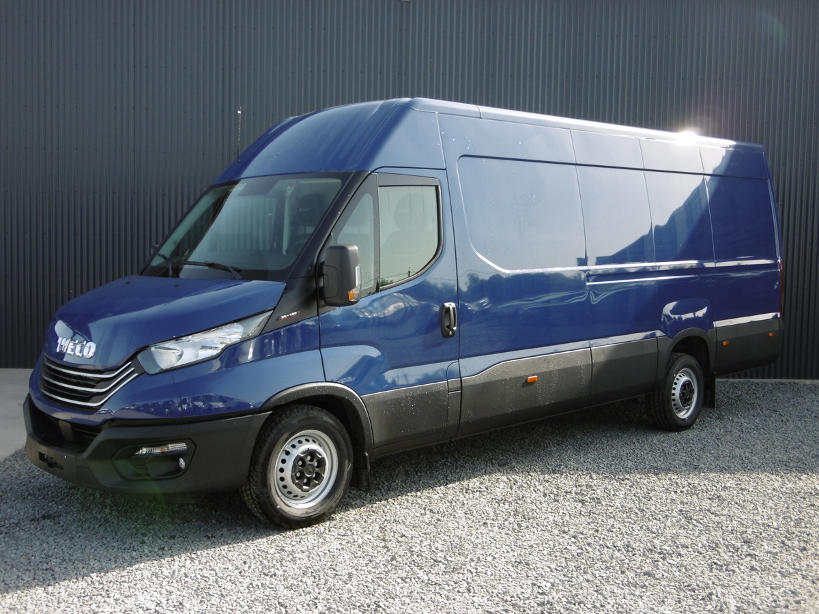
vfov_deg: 37.7
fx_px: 899
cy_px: 307
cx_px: 410
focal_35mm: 38
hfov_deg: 49.0
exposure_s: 1/250
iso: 100
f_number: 3.7
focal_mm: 6.8
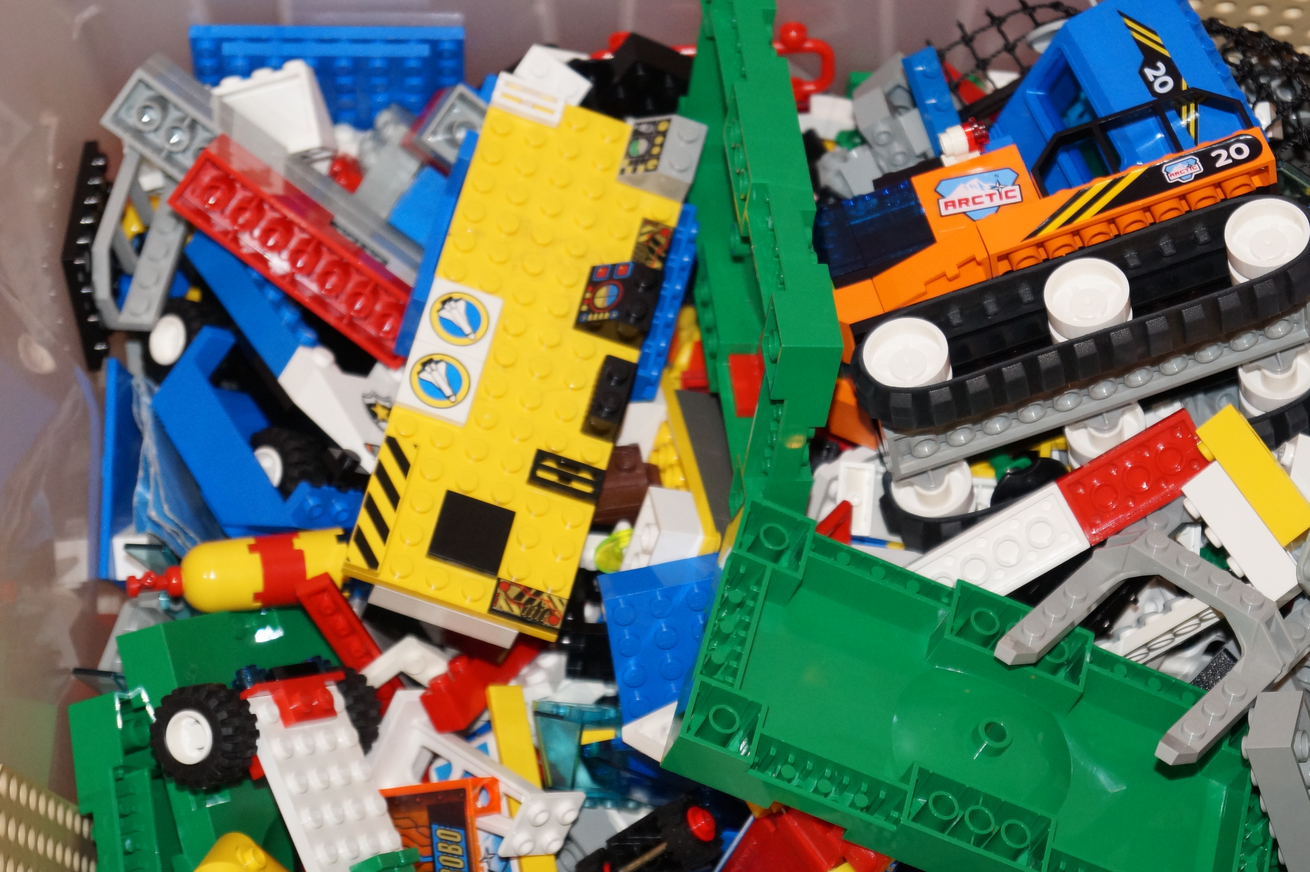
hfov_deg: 18.0
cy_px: 360
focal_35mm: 114
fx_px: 4135
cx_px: 768
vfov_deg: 12.0
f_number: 5.6
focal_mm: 55
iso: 800
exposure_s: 1/60
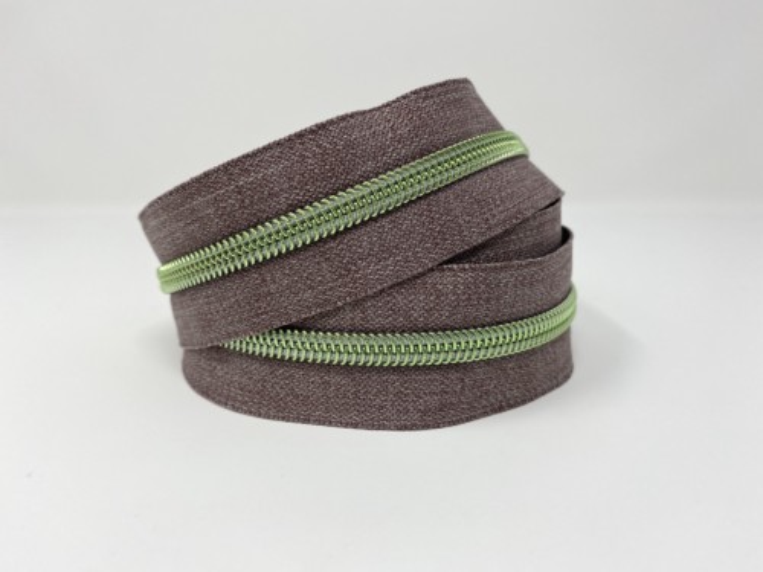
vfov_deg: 53.1
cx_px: 382
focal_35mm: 26
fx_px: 573
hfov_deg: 67.3
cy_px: 286
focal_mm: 4.25
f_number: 1.8
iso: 32
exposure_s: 1/220
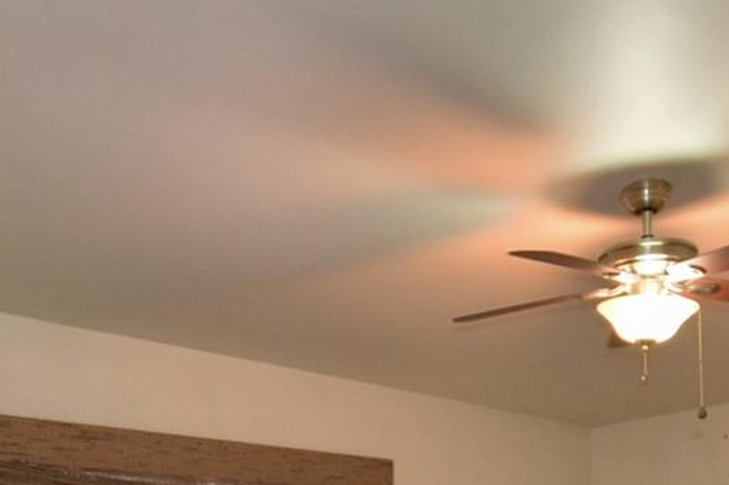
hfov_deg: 41.9
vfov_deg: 25.6
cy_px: 582
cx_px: 385
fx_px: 951
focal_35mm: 47
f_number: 4.5
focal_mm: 10
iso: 360
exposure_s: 1/30
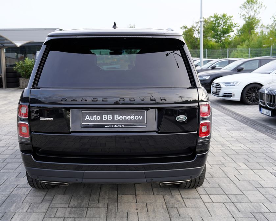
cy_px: 111
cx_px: 116
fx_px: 310
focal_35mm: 38
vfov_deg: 39.2
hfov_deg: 47.8
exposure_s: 1/80
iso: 100
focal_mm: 33
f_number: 4
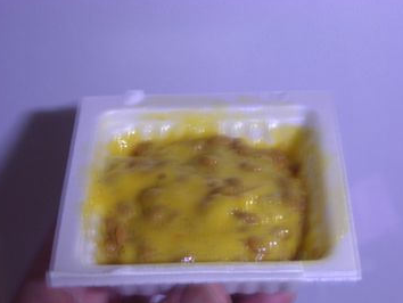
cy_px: 166
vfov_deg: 17.0
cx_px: 198
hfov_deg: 22.5
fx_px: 1014
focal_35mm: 87
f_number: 4.2
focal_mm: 12.7
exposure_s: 1/3.7
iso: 200
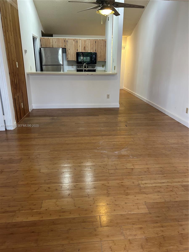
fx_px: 189
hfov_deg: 53.1
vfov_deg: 67.3
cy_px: 126
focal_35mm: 26
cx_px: 94
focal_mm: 5.7
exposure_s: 1/60
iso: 200
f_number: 1.5
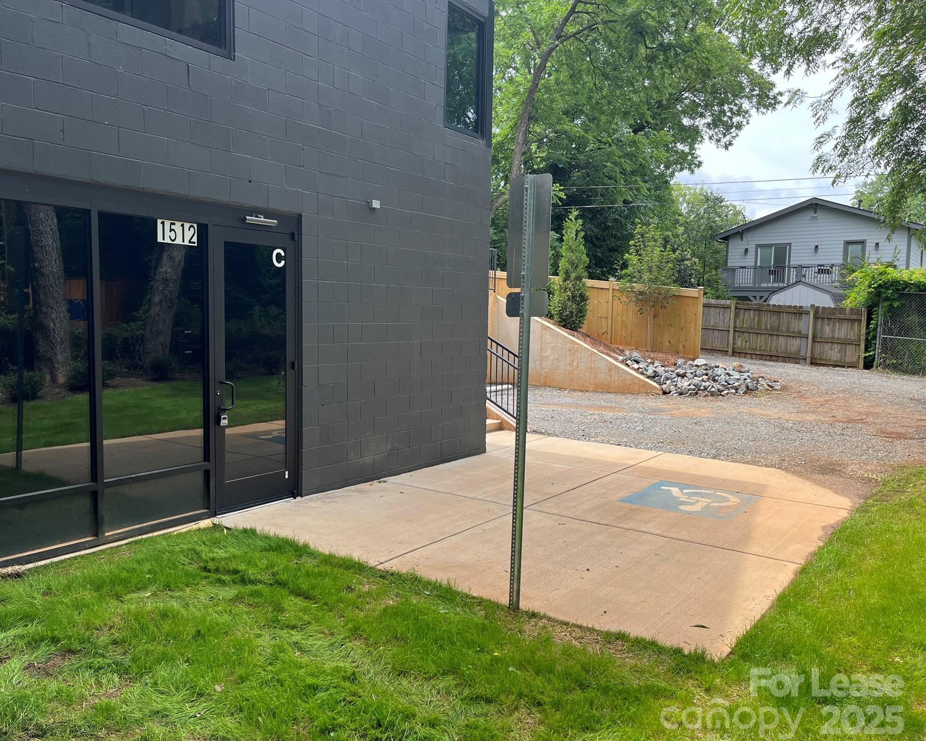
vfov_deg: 51.5
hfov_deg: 62.1
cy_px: 378
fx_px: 767
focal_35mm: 28
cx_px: 431
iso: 50
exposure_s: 1/710
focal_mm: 5.1
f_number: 1.6
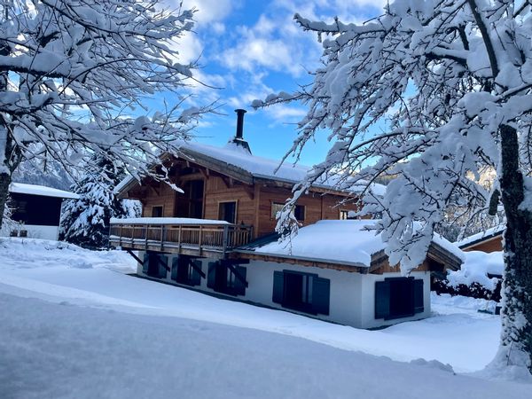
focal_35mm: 26
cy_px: 200
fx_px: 400
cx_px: 266
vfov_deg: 53.1
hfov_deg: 67.3
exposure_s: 1/1043
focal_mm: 4.2
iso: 32
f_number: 1.6
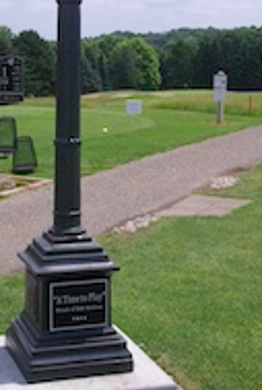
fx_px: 793
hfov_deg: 18.6
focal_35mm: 73
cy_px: 151
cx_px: 64
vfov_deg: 27.5
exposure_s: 1/750
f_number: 13
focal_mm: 23
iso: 800
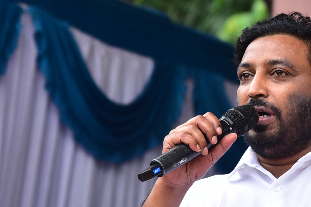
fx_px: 3326
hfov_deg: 5.3
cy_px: 80
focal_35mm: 385
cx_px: 271
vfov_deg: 3.6
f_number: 4
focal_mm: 120
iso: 320
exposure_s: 1/320
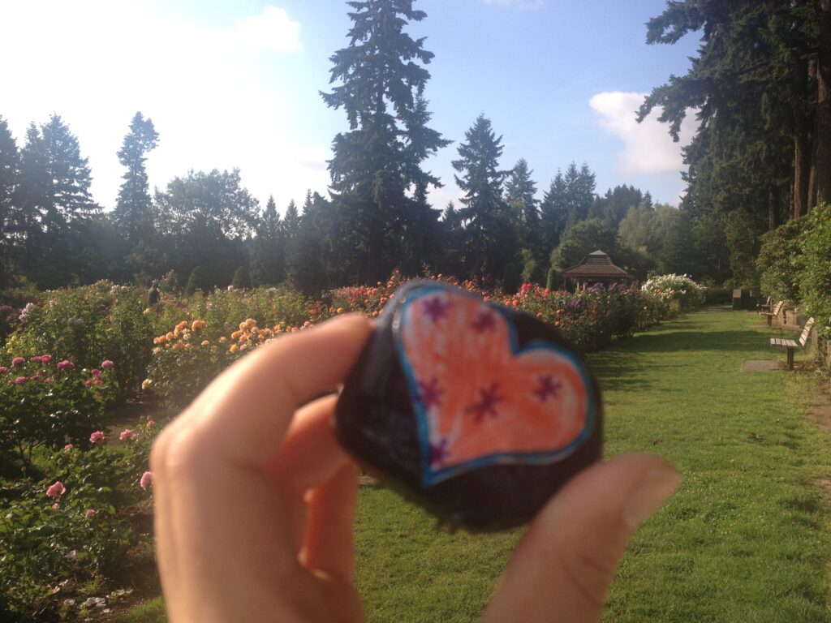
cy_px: 312
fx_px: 840
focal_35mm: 35
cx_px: 416
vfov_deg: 40.7
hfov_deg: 52.6
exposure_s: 1/1042
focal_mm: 4.28
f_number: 2.4
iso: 50
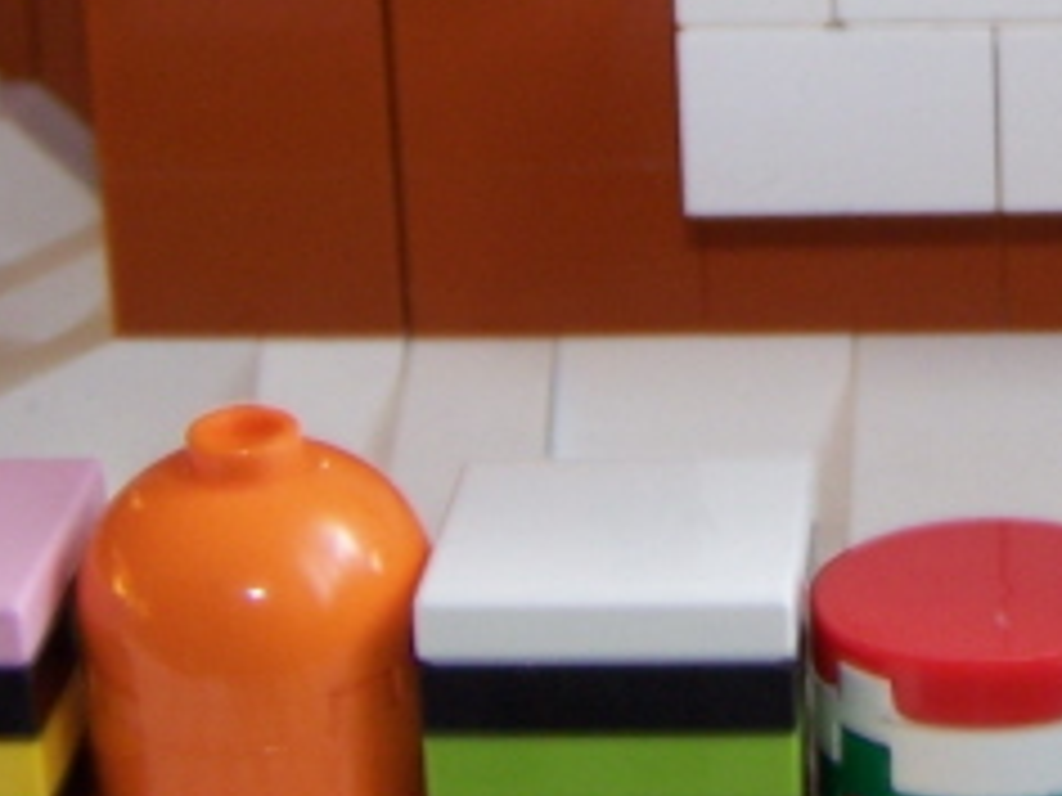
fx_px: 3958
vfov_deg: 11.2
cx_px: 1166
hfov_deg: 14.9
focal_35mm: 129
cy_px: -270
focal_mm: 6.3
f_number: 2.8
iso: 80
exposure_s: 1/2
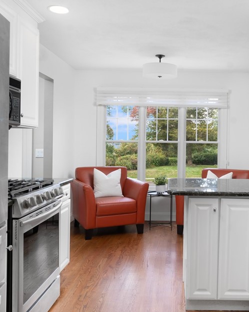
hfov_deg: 40.4
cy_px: 152
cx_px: 176
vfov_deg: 50.3
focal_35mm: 36
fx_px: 332
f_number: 7.1
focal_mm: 22
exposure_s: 1/200
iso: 500
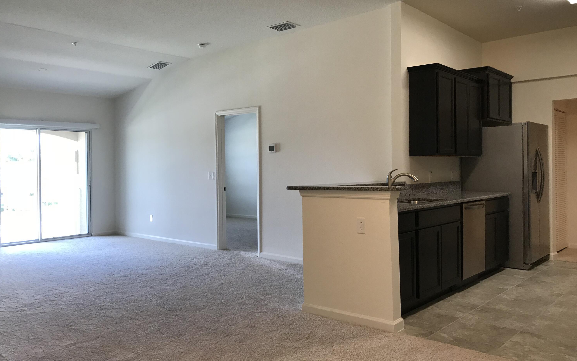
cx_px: 291
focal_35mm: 30
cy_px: 172
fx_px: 472
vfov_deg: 41.8
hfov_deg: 62.9
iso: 25
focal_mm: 3.99
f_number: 1.8
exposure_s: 1/30
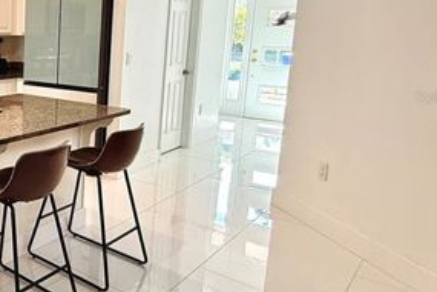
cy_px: 97
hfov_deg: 40.8
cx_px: -61
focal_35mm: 36
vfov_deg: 36.5
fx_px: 437
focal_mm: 2.22
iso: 125
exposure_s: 1/120
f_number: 2.2
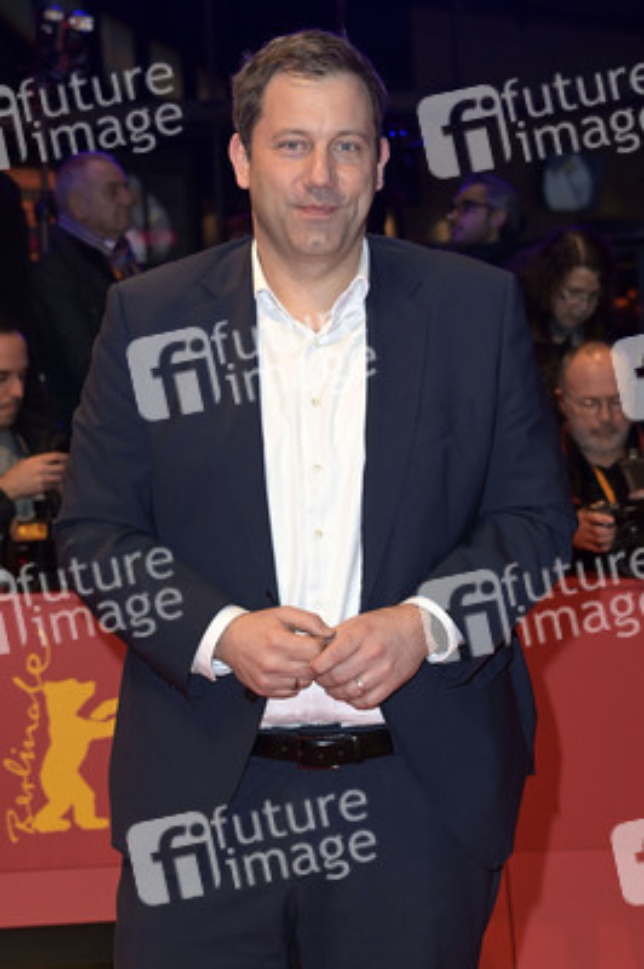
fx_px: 2096
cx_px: 322
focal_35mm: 78
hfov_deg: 17.5
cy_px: 484
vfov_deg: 26.0
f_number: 5.6
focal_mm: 78
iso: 1250
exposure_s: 1/160
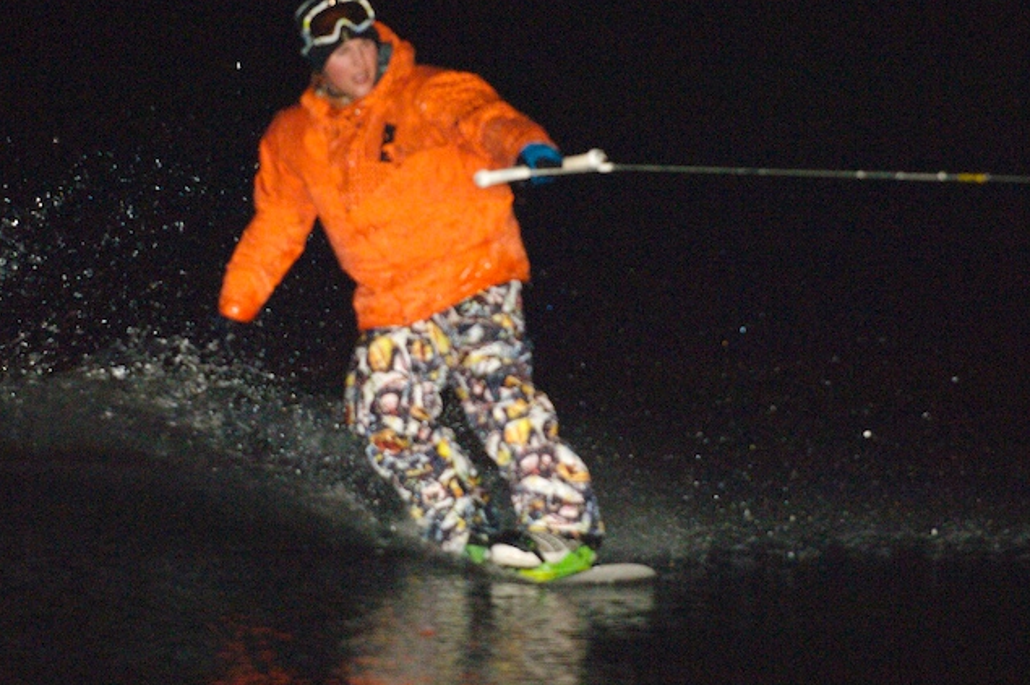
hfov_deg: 6.1
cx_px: 524
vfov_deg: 4.0
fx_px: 9718
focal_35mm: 340
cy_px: 277
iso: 800
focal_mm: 180
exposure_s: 1/250
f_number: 2.8
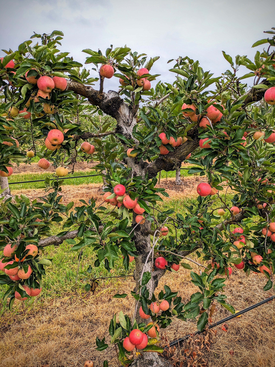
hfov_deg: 54.9
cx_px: 138
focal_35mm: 25
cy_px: 184
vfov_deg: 69.4
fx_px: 265
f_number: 1.89
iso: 44
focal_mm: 5.43
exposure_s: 1/501
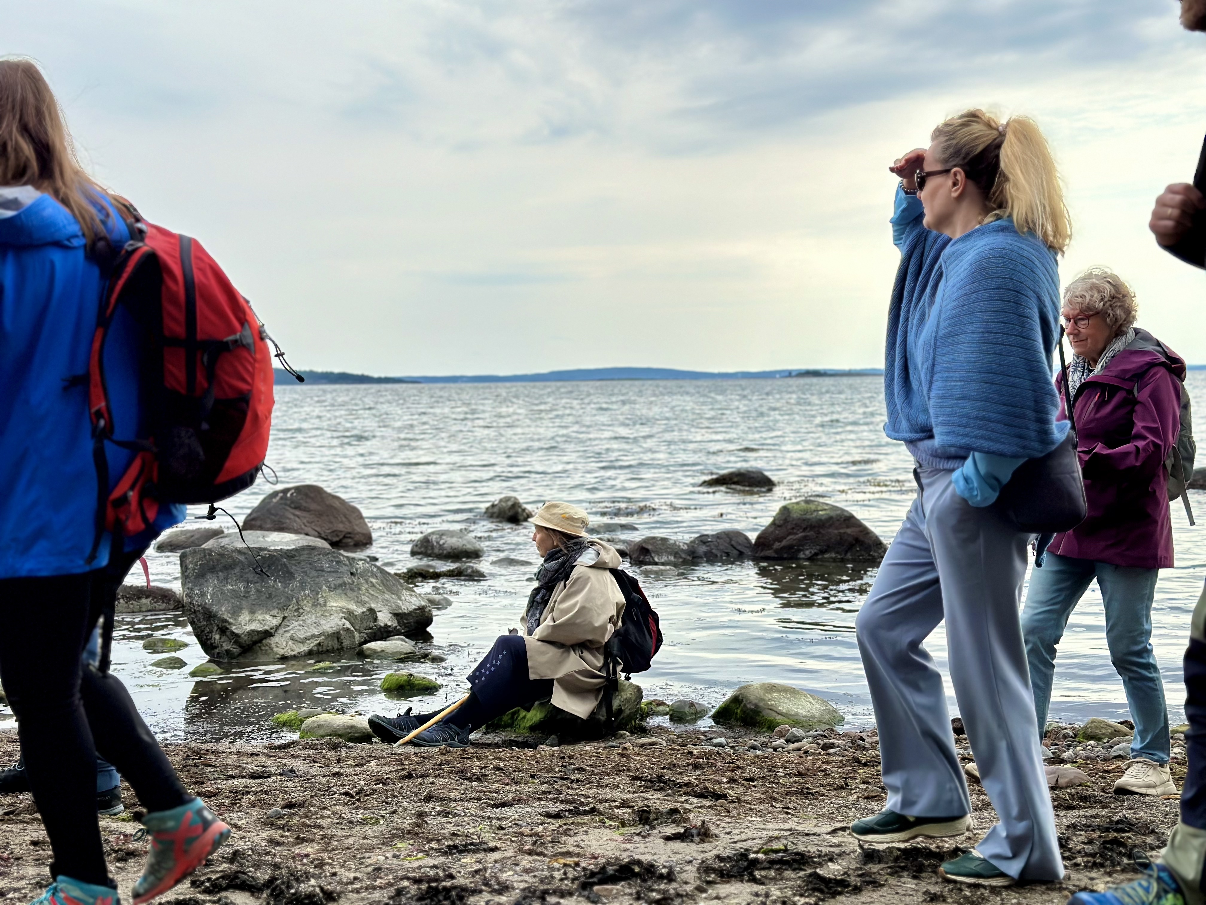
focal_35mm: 48
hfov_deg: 39.7
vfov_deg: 30.3
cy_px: 452
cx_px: 603
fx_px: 1672
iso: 100
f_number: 1.78
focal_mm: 6.86
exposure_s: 1/7634
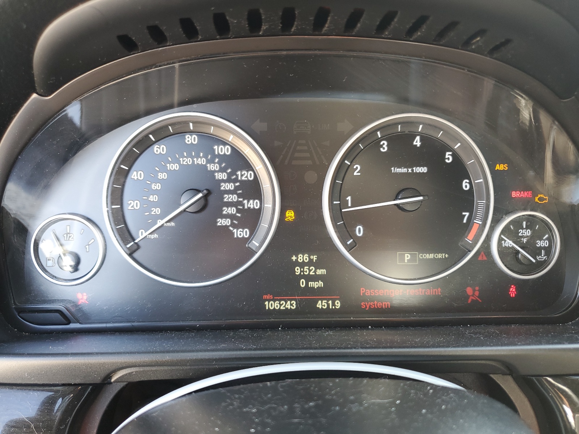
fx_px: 435
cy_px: 217
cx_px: 290
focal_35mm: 26
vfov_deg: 53.1
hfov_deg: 67.3
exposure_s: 1/60.2
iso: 57
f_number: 1.5
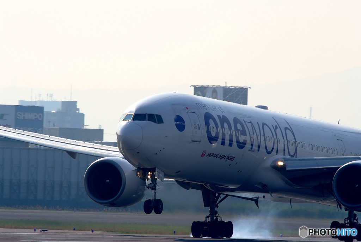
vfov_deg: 2.2
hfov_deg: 3.3
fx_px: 6324
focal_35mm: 630
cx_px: 180
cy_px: 121
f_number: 14
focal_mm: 420
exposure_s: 1/285
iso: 200
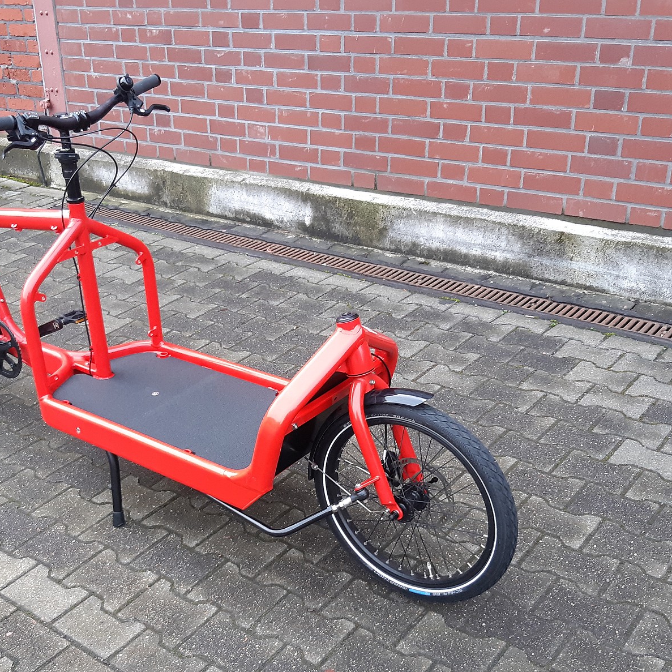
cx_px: 220
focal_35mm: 31
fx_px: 681
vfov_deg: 52.5
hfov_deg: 51.5
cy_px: 339
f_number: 1.7
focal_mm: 3.92
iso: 80
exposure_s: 1/100
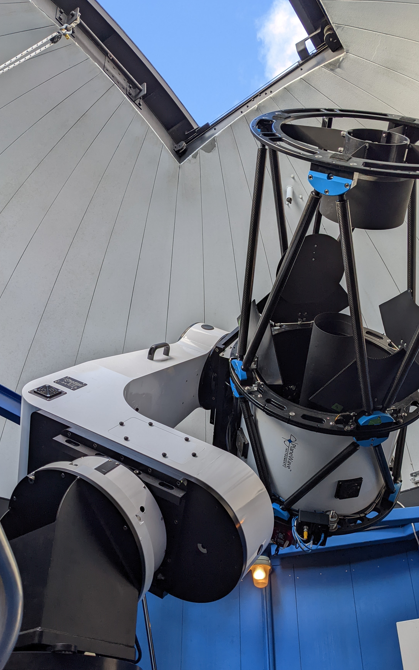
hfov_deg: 38.2
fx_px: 603
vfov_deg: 58.0
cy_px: 371
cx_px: 245
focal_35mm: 33
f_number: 1.73
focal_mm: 4.38
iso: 48
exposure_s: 1/427
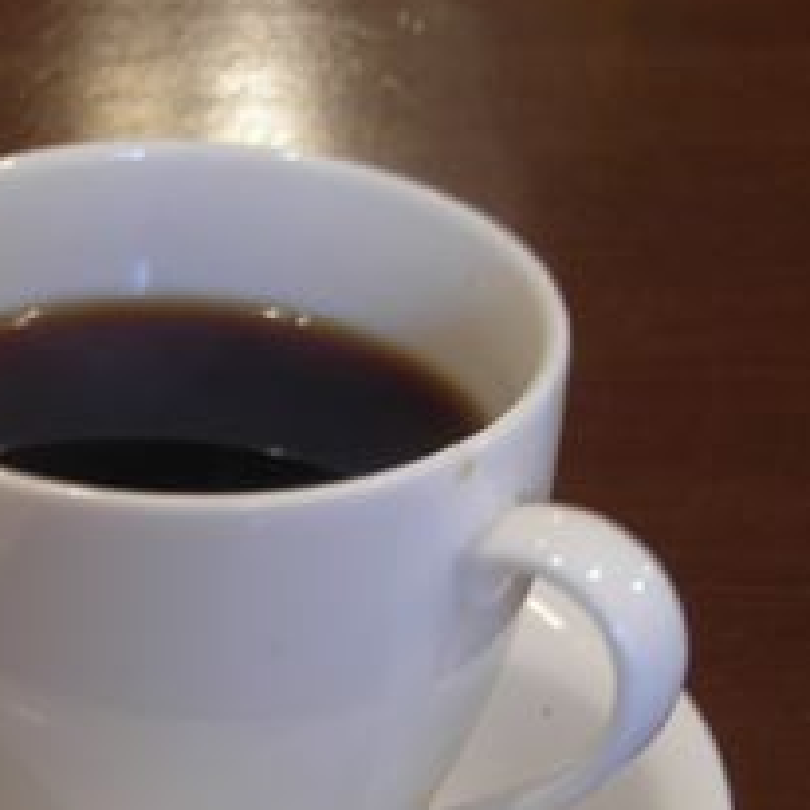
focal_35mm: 132
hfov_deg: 13.2
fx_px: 3495
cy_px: 562
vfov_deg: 13.2
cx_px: 177
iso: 53
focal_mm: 12.7
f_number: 4.2
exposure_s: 1/3.9
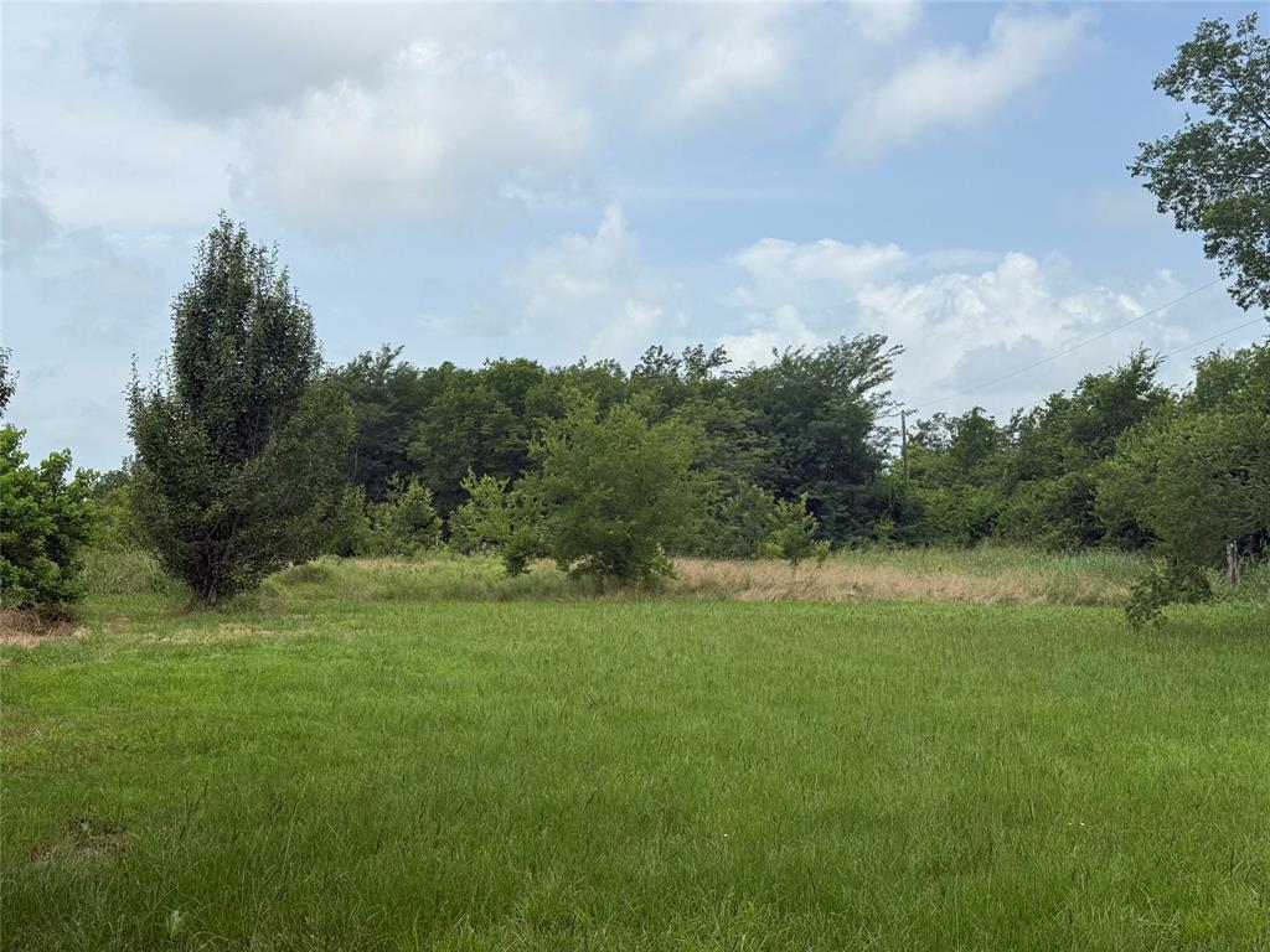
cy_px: 476
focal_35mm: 48
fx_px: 1761
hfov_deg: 39.7
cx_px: 635
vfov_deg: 30.3
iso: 64
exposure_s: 1/6024
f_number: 1.78
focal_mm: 6.76
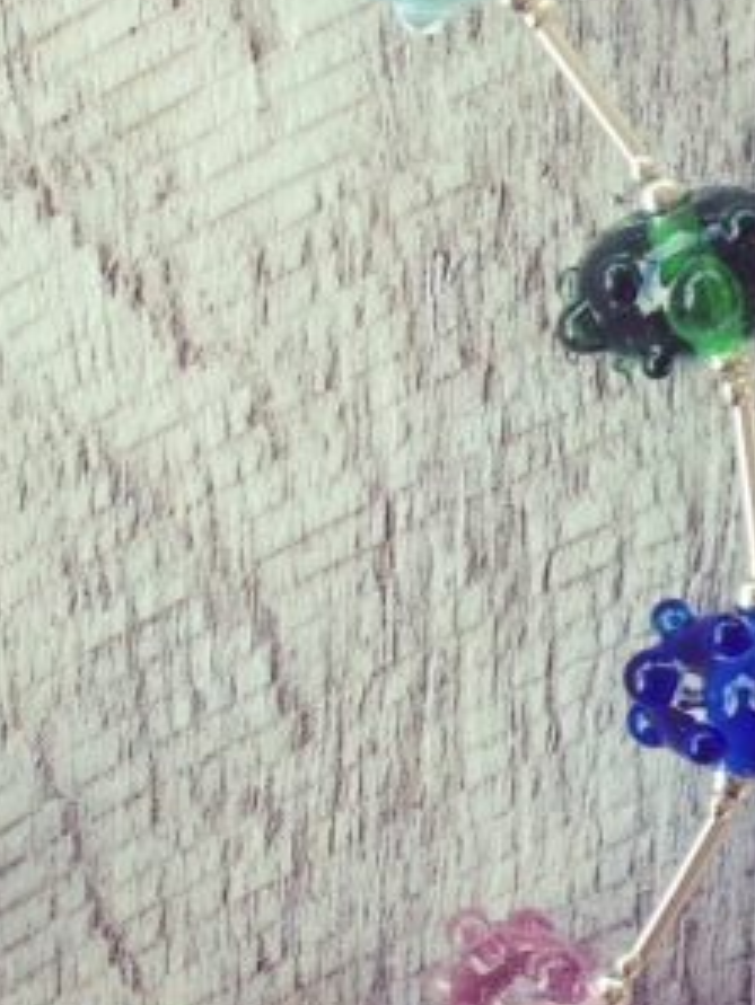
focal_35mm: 84
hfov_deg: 17.2
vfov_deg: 23.2
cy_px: 325
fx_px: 2441
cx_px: 27
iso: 32
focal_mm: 4.15
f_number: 2.2
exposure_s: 1/335
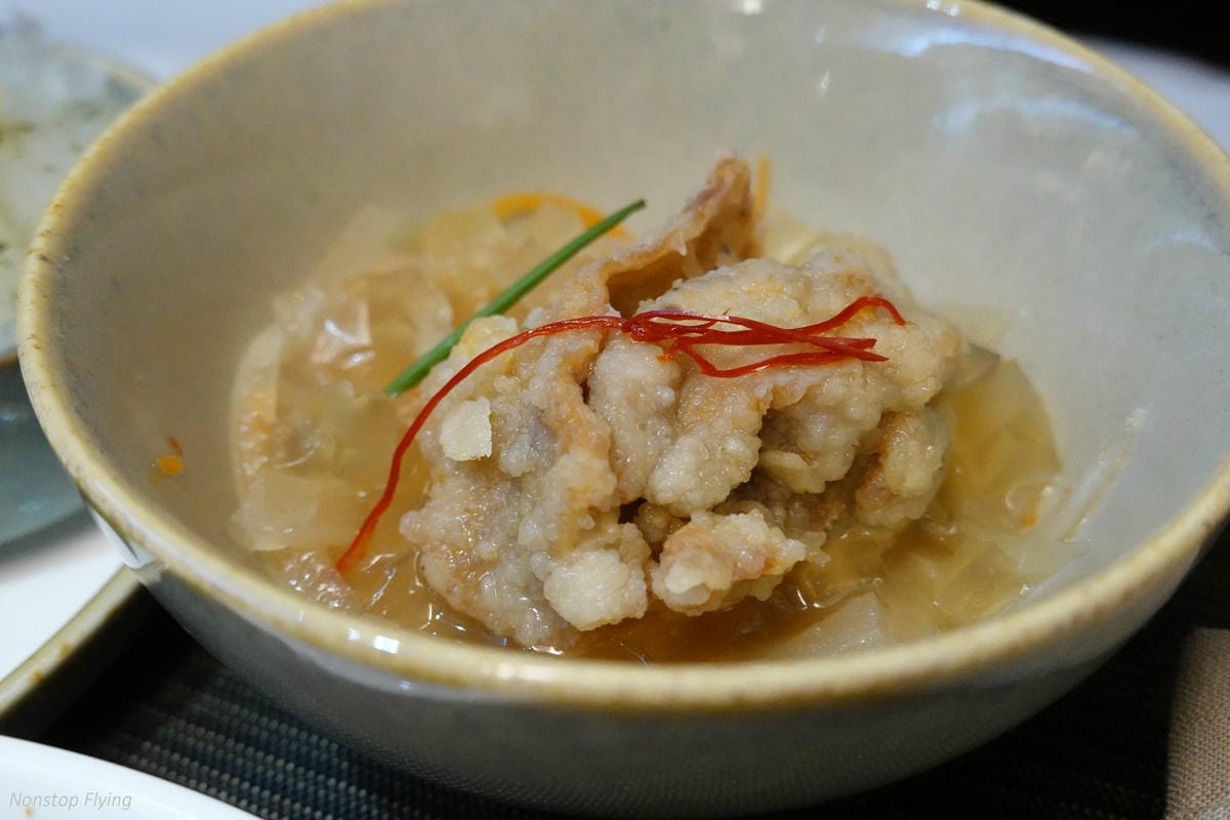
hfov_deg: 40.3
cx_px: 615
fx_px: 1674
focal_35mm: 49
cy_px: 410
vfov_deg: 27.5
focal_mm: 18.63
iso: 2500
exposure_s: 1/50
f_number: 4
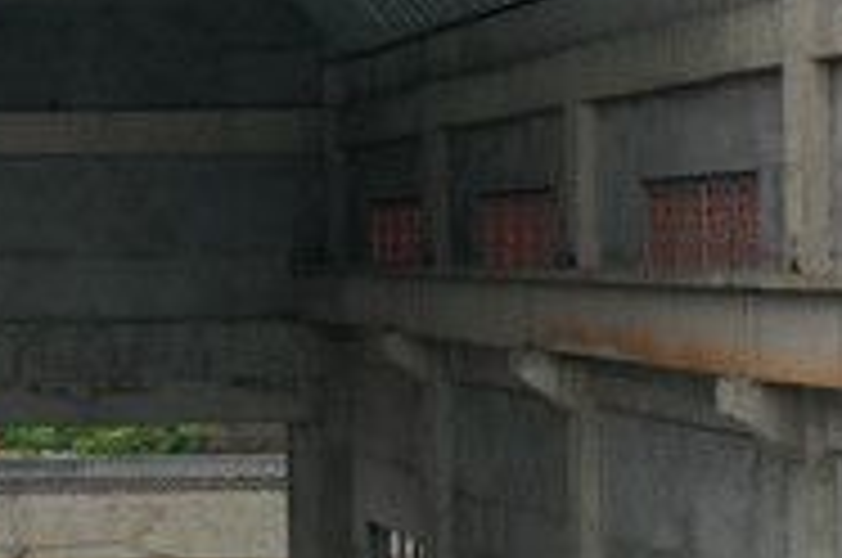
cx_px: 5
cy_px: 218
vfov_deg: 11.4
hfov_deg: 16.7
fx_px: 2802
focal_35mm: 120
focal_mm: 10.26
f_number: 4.5
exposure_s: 1/120
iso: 100
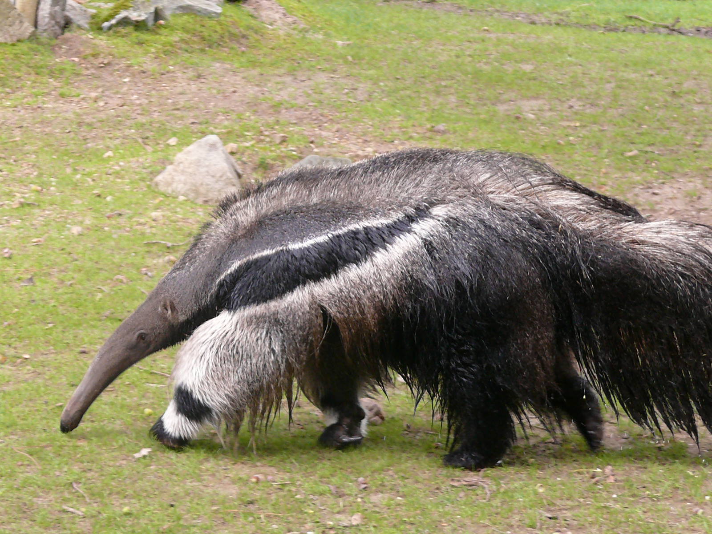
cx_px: 356
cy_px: 267
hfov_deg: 9.0
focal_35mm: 219
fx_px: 4505
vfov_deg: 6.8
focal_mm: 26
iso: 160
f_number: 3.6
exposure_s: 1/125
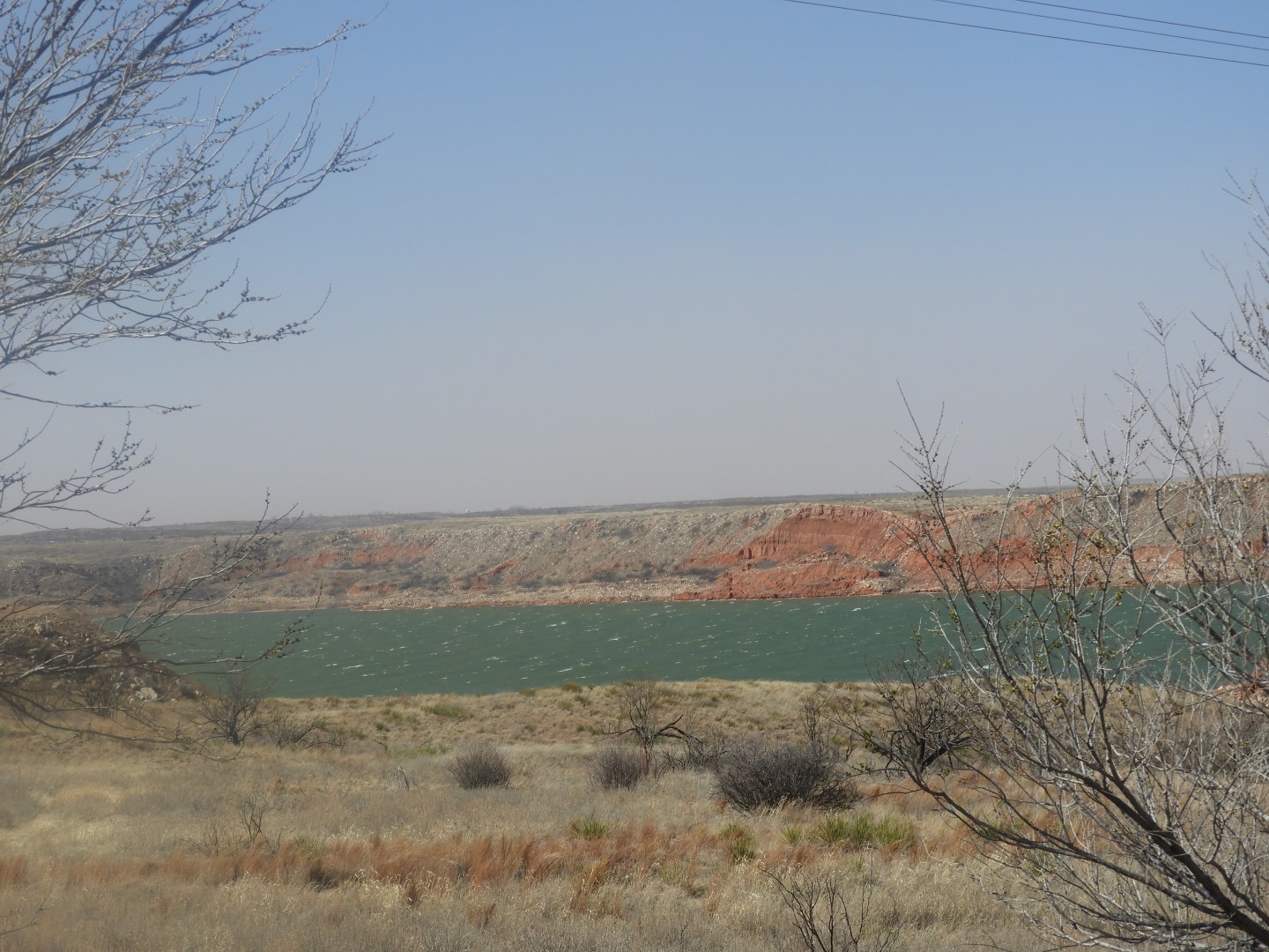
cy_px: 476
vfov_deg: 14.1
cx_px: 634
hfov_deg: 18.7
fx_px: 3849
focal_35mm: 105
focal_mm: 18.8
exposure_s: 1/1000
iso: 100
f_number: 4.8
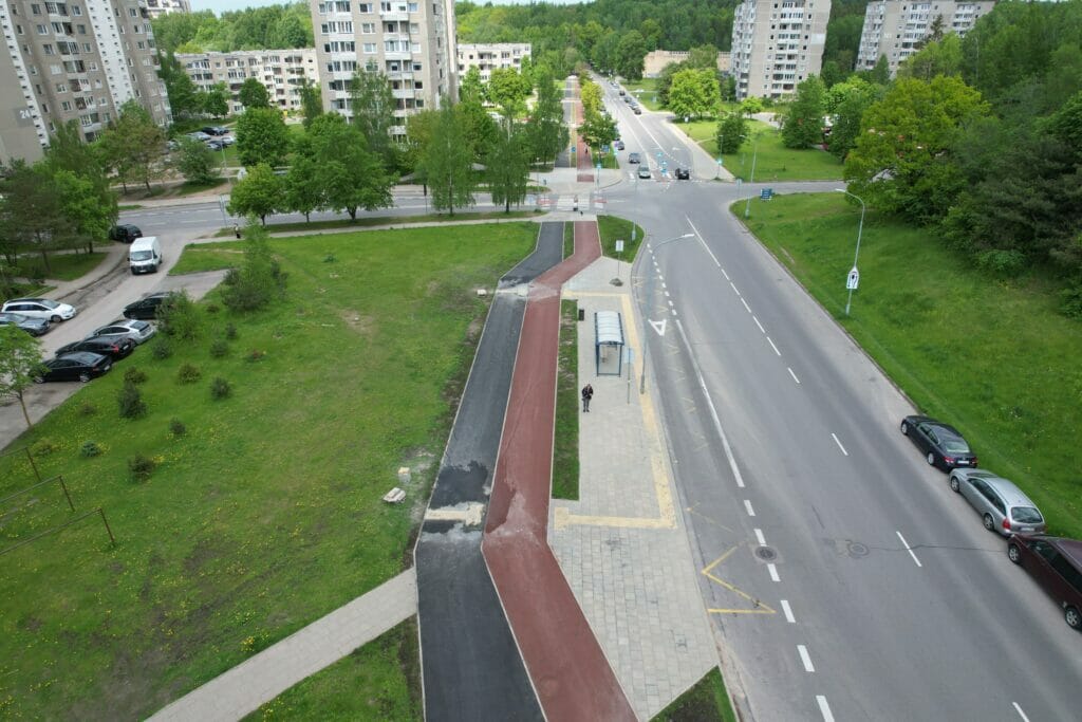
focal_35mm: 22
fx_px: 661
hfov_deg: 78.6
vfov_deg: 57.2
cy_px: 361
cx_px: 541
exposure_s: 1/1000
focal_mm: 8.38
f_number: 2.8
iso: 100
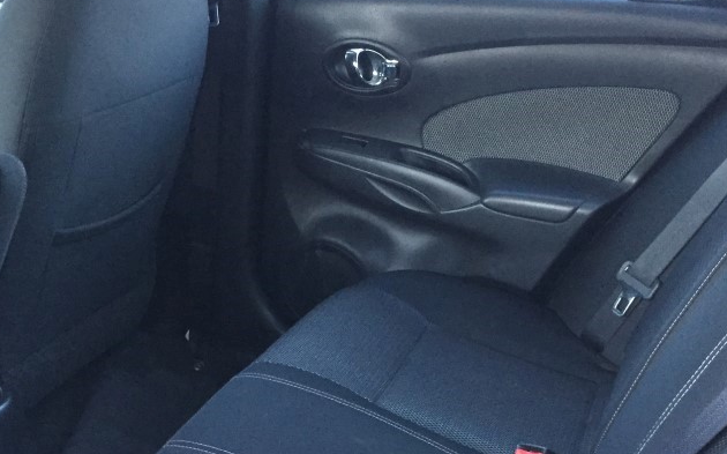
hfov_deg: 40.3
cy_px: 334
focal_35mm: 50
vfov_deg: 25.5
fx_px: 990
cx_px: 351
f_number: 2.2
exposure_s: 1/30
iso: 250
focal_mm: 4.15
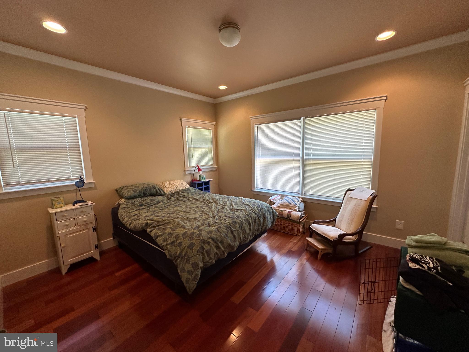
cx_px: 234
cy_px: 176
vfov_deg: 85.7
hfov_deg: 102.1
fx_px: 190
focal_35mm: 14
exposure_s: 1/120
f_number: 2.2
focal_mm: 2.22
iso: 200
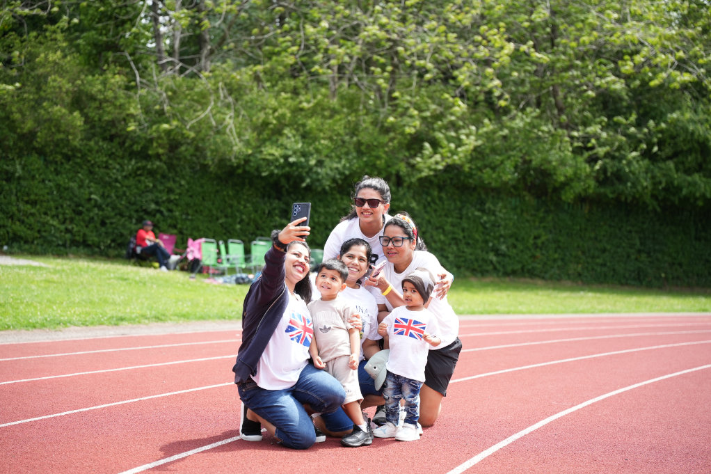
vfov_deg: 19.5
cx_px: 356
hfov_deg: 28.8
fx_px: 1382
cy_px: 237
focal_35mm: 70
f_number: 2.8
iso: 250
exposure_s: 1/1000
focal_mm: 70
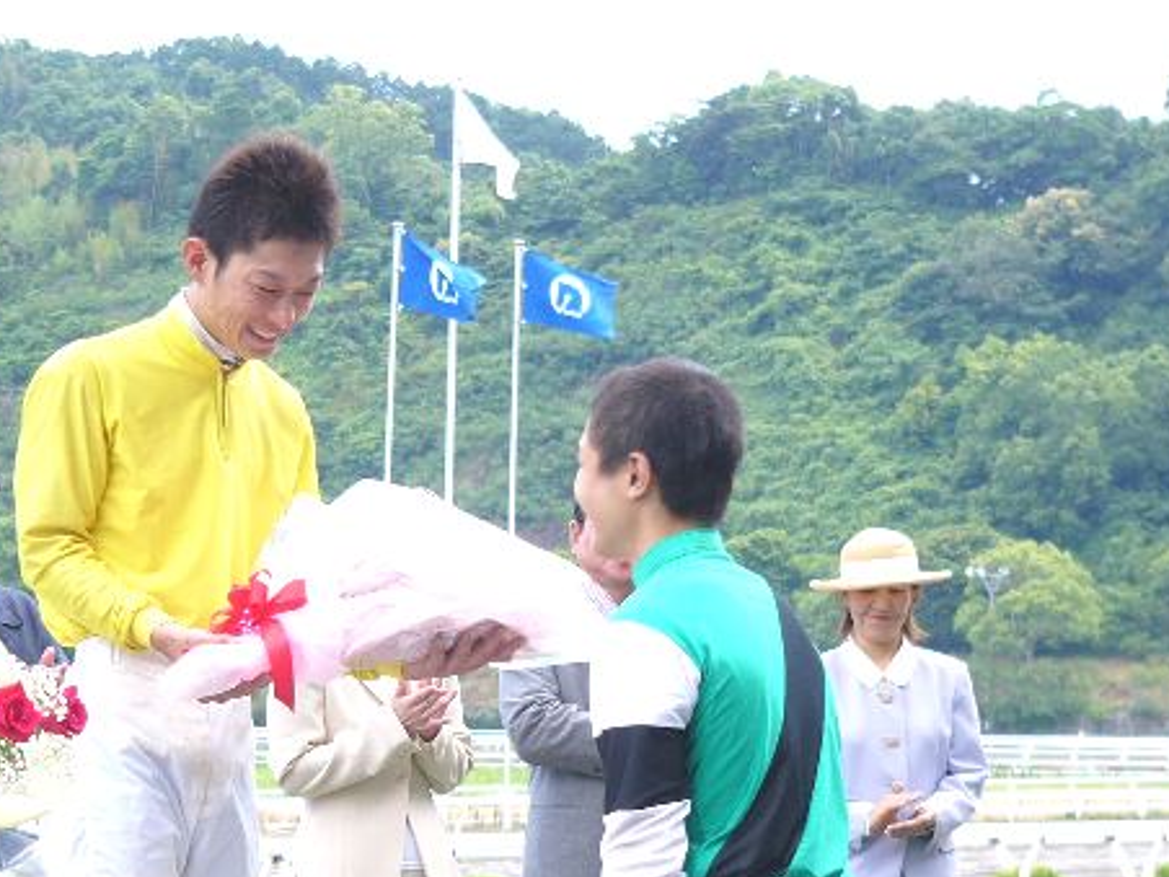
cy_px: 613
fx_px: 5403
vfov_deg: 9.3
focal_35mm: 160
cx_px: 416
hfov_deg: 12.3
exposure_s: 1/125
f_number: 4
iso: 50
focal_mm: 18.8
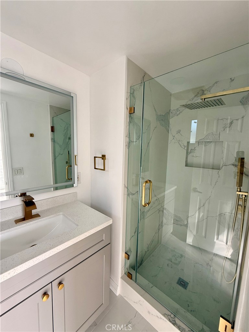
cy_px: 166
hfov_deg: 85.7
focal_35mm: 14
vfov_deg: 102.1
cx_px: 124
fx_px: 134
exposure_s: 1/99
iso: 50
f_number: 2.2
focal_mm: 2.22
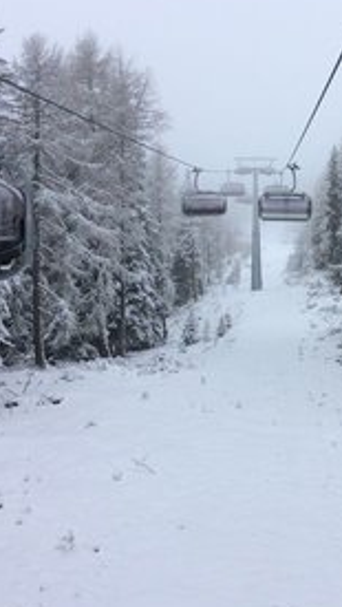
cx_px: 322
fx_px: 740
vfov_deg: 44.6
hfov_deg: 25.0
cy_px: 298
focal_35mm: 46
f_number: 2.2
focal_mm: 4.15
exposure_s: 1/672
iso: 32
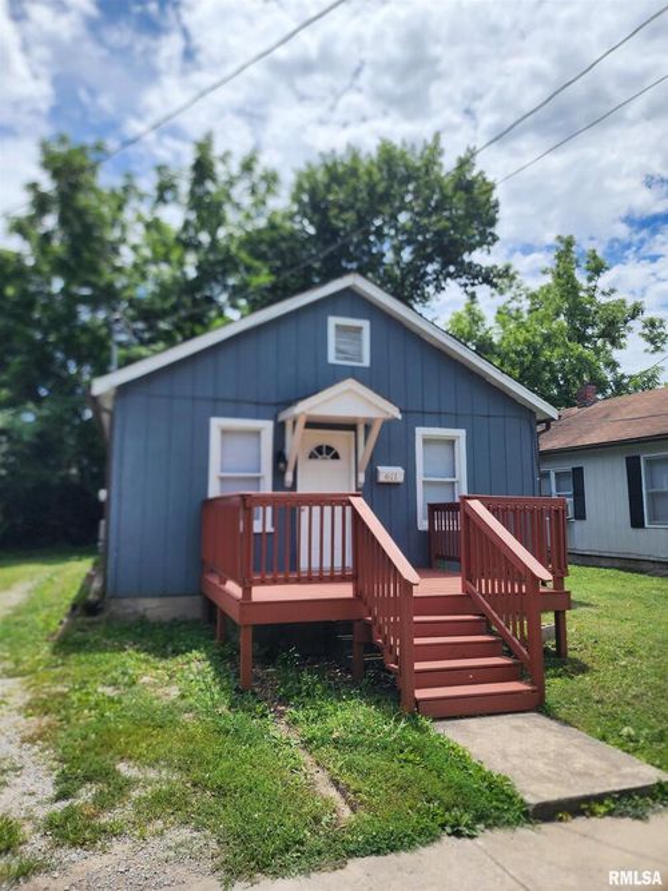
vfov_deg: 73.9
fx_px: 592
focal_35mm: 23
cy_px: 446
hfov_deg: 58.9
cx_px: 334
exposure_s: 1/1695
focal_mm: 6.4
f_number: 1.8
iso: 12
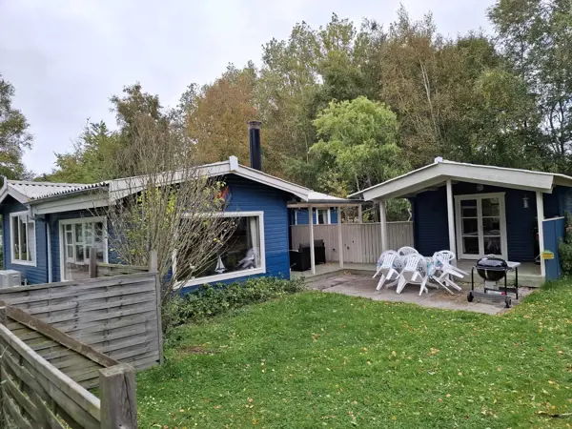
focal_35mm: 23
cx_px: 286
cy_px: 214
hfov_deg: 73.9
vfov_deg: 58.9
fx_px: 380
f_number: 1.8
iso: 50
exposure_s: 1/389
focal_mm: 5.54
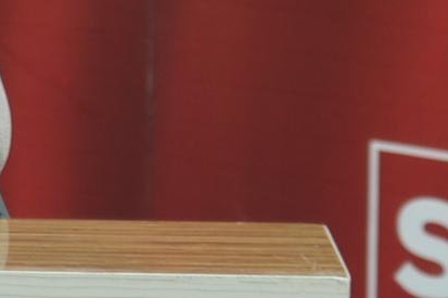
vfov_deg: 2.3
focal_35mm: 601
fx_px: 7471
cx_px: -563
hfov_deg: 3.4
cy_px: -389
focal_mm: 55
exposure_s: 1/160
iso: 100
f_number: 6.3
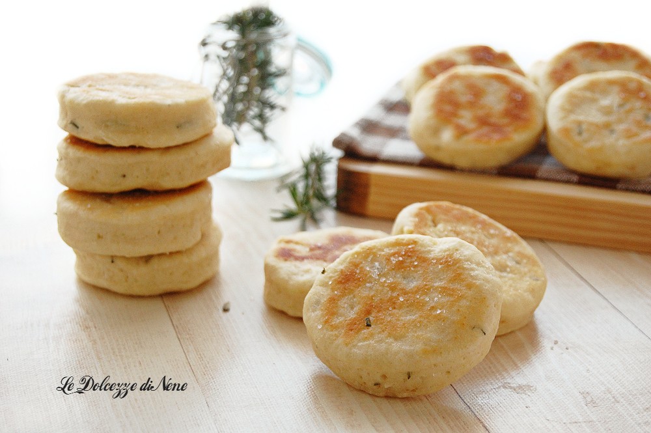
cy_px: 216
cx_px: 326
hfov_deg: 26.0
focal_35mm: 78
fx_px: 1409
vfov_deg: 17.5
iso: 800
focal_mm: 52
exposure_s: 1/50
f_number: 5.6
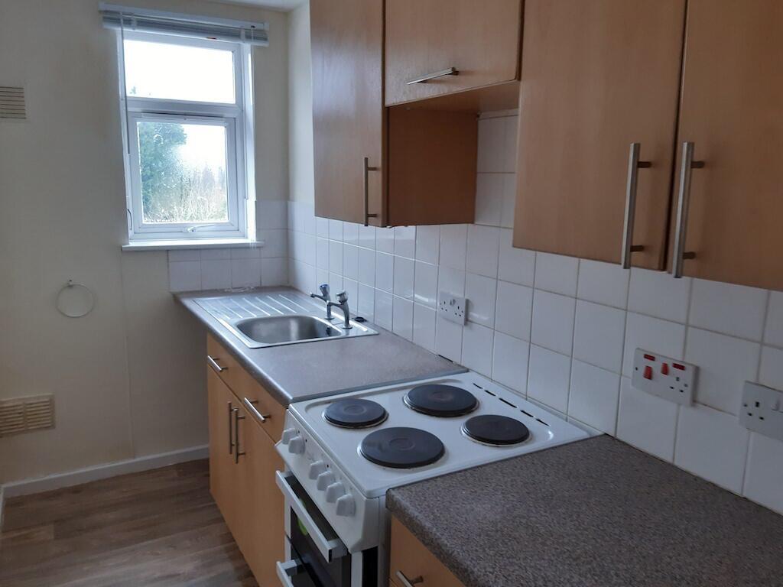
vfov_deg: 53.1
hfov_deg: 67.3
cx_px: 392
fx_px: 588
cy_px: 294
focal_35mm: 26
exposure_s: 1/50
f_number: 1.7
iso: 160
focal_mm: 3.92
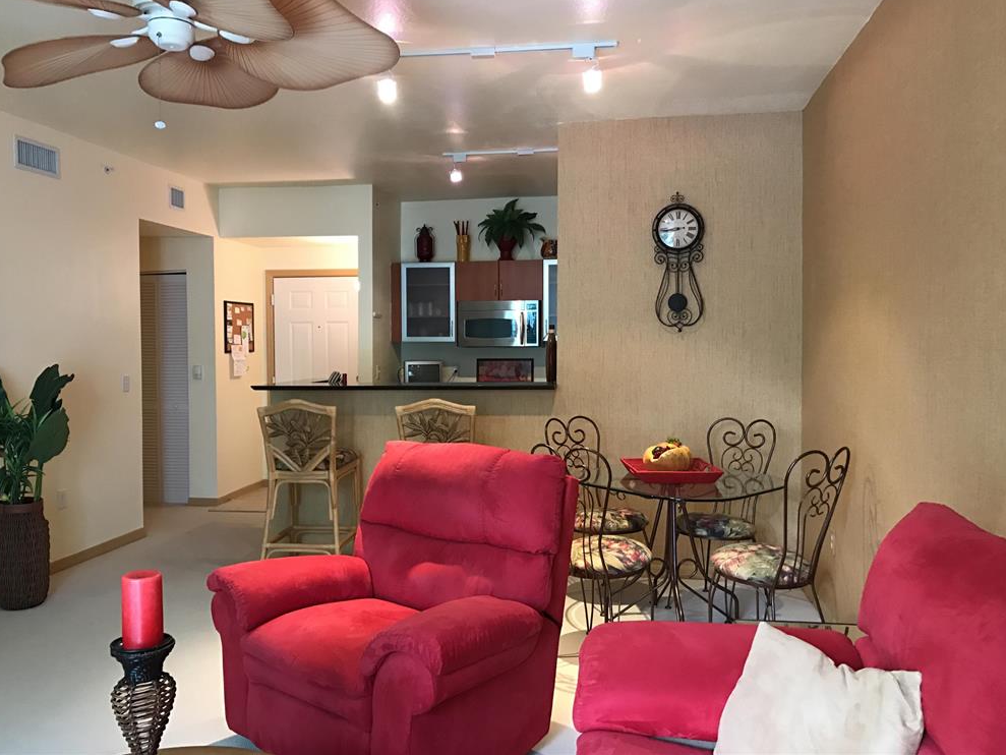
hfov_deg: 61.6
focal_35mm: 29
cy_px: 365
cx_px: 494
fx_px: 843
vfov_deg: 48.2
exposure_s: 1/15
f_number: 1.8
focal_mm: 3.99
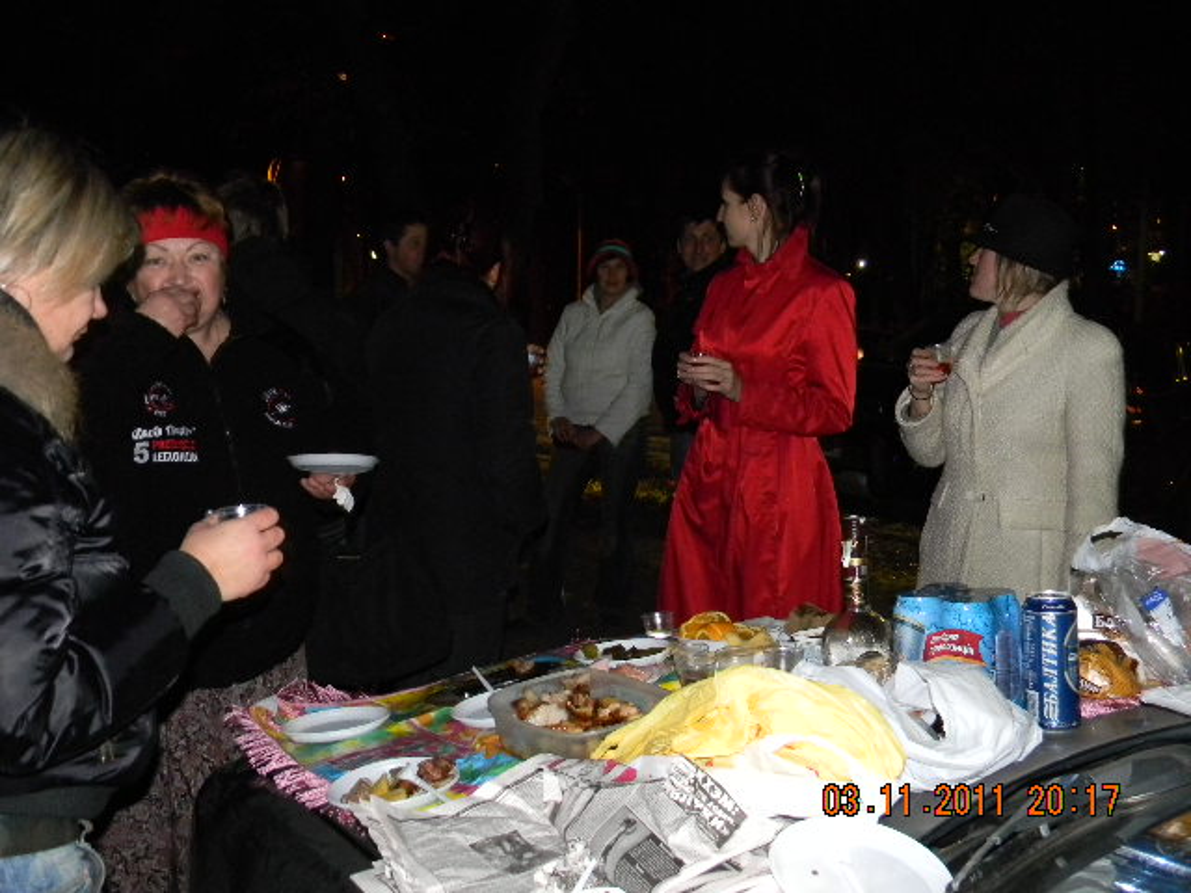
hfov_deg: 51.4
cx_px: 596
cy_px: 446
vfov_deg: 39.7
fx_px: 1239
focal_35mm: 36
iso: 400
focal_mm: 6.4
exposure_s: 1/8
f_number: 3.7
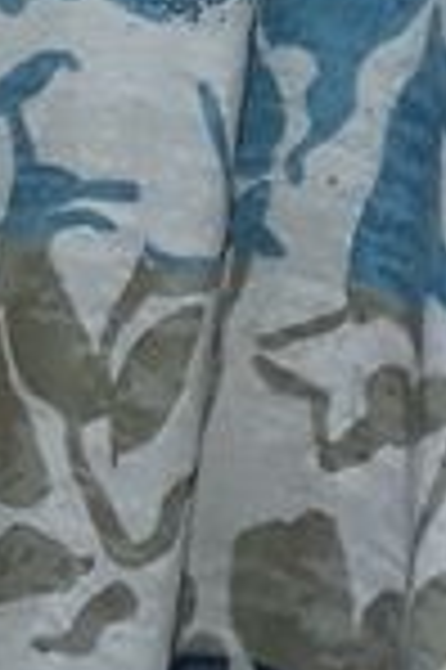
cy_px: 0
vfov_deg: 10.6
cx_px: -270
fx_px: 3595
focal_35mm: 193
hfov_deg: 7.0
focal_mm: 2.91
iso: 64
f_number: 1.9
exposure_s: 1/33
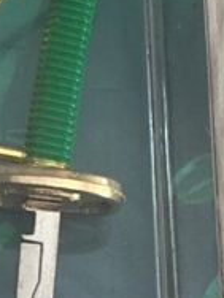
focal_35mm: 103
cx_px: -35
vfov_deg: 17.3
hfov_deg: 14.0
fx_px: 889
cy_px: 443
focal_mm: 3
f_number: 1.8
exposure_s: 1/60
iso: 80
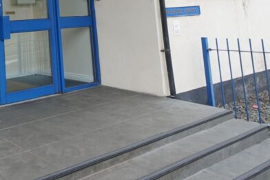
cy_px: -36
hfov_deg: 36.6
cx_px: 6
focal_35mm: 49
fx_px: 367
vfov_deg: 24.9
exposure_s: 1/60
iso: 100
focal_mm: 16
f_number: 4
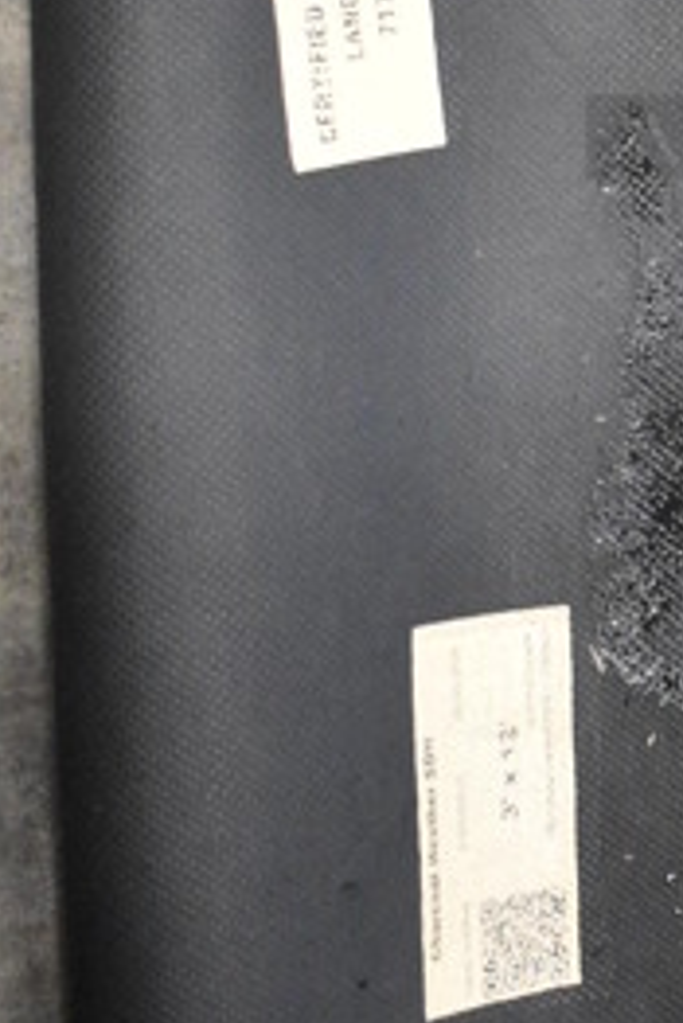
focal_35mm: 94
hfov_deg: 13.7
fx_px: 2671
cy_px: -25
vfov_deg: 20.9
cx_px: 1023
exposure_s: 1/125
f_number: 3.5
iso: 4000
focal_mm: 18
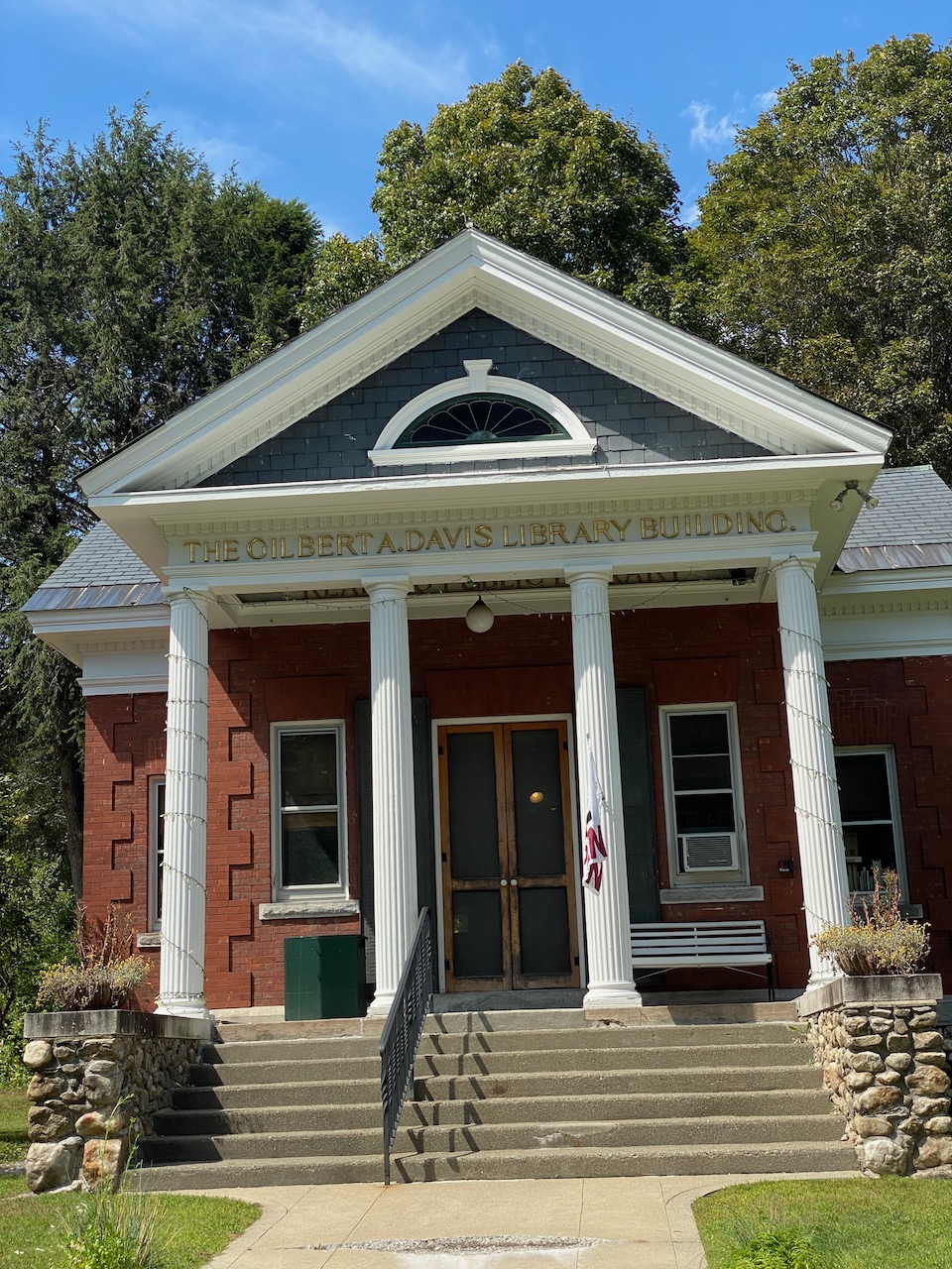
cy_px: 634
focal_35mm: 52
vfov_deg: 36.8
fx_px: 1907
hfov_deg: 28.0
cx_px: 476
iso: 20
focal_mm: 6
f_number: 2
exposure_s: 1/1332
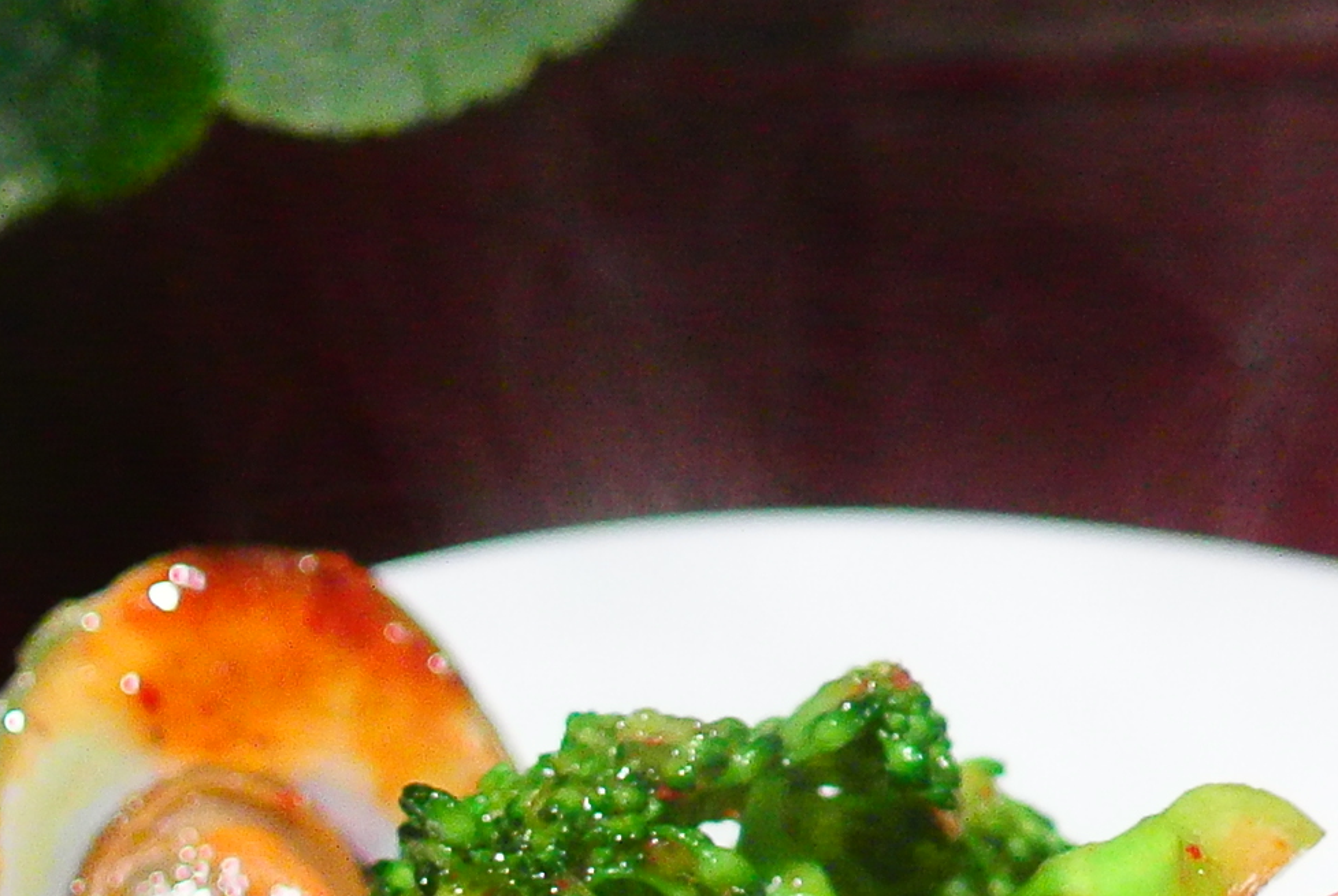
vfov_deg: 7.1
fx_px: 7220
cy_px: 722
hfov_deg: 10.3
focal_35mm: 194
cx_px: 1911
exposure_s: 1/500
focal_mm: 18.5
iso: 800
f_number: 2.2
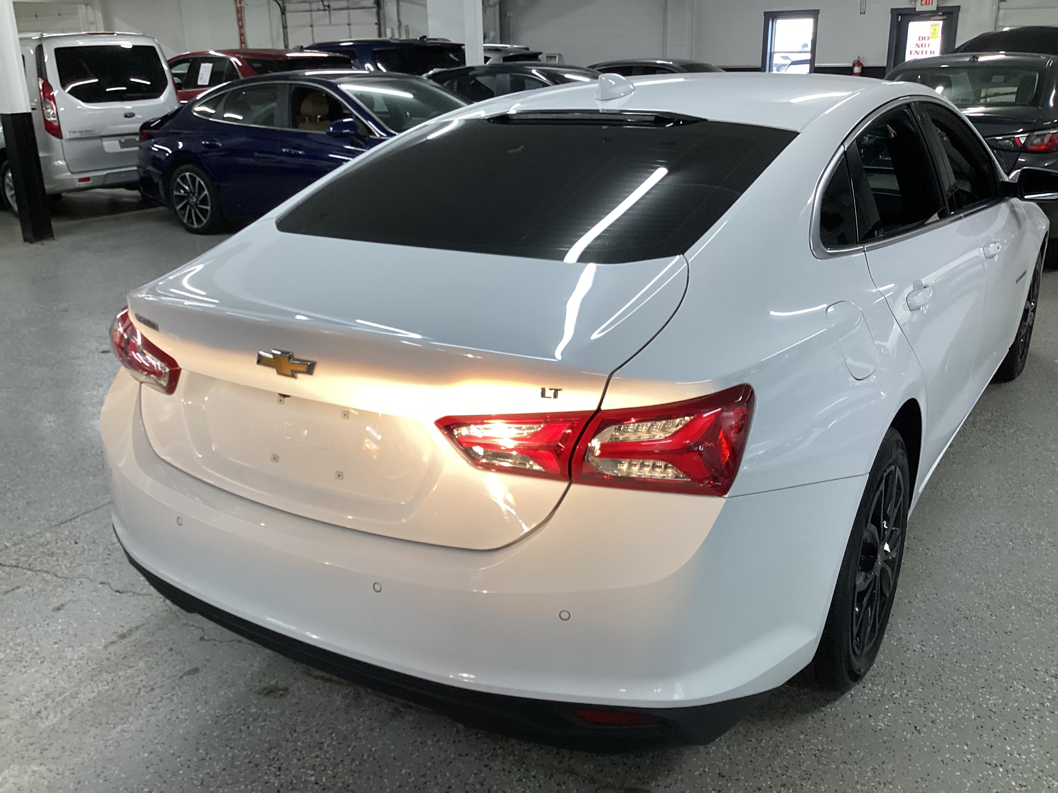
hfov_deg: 58.4
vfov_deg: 45.4
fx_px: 947
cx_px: 529
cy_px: 396
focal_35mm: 31
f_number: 2.4
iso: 80
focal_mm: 3.3
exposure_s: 1/60
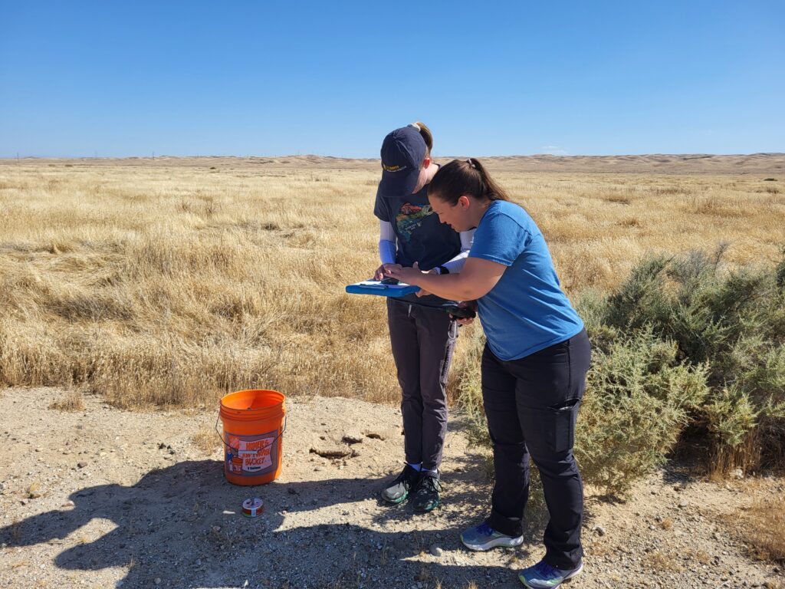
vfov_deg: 53.1
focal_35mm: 26
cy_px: 294
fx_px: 590
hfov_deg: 67.3
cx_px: 392
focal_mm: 5.4
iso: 40
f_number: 1.8
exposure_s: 1/2565
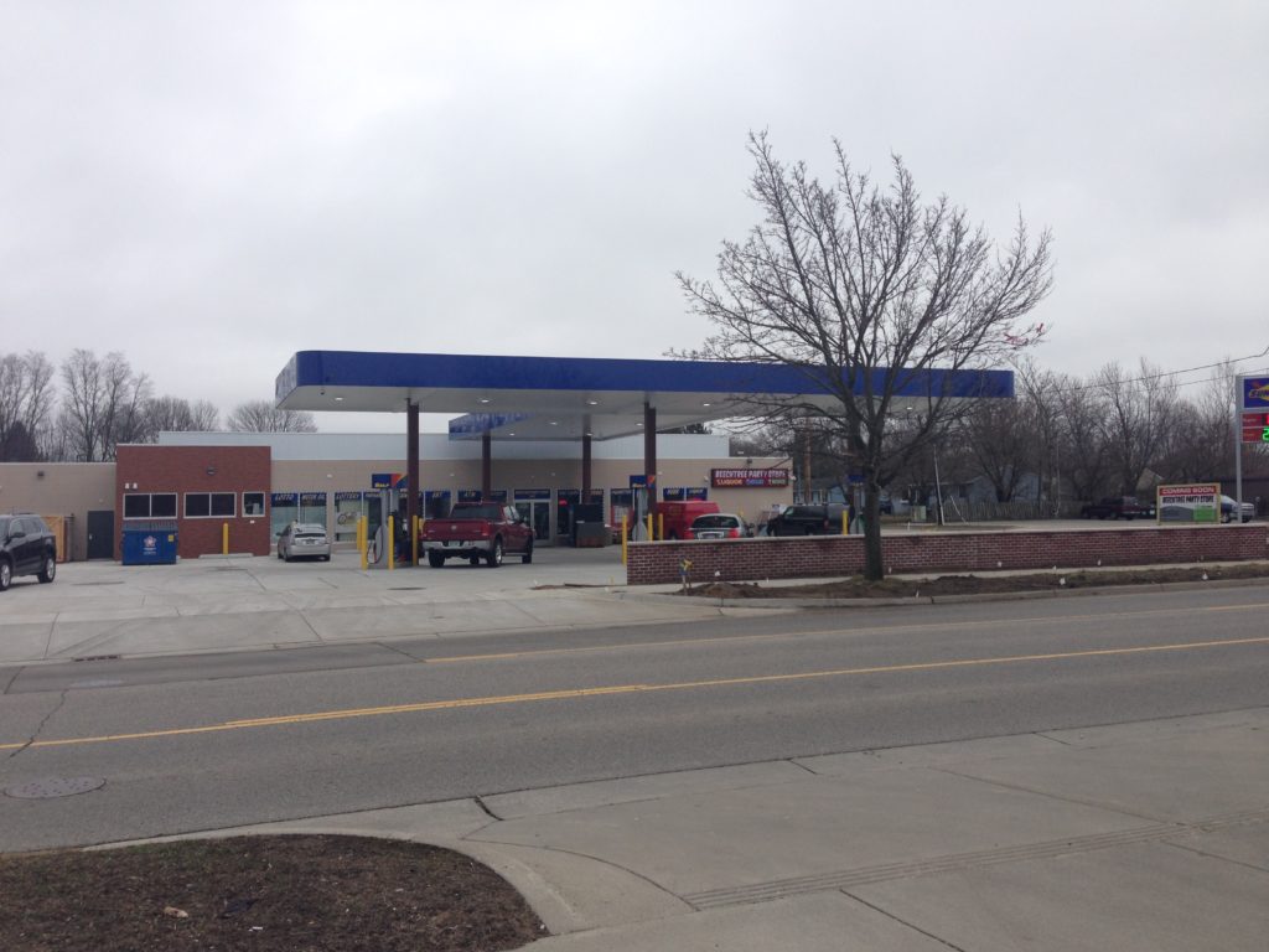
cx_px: 634
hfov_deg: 55.4
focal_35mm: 33
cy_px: 476
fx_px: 1210
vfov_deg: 42.9
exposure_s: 1/1748
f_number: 2.4
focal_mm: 4.12
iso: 50
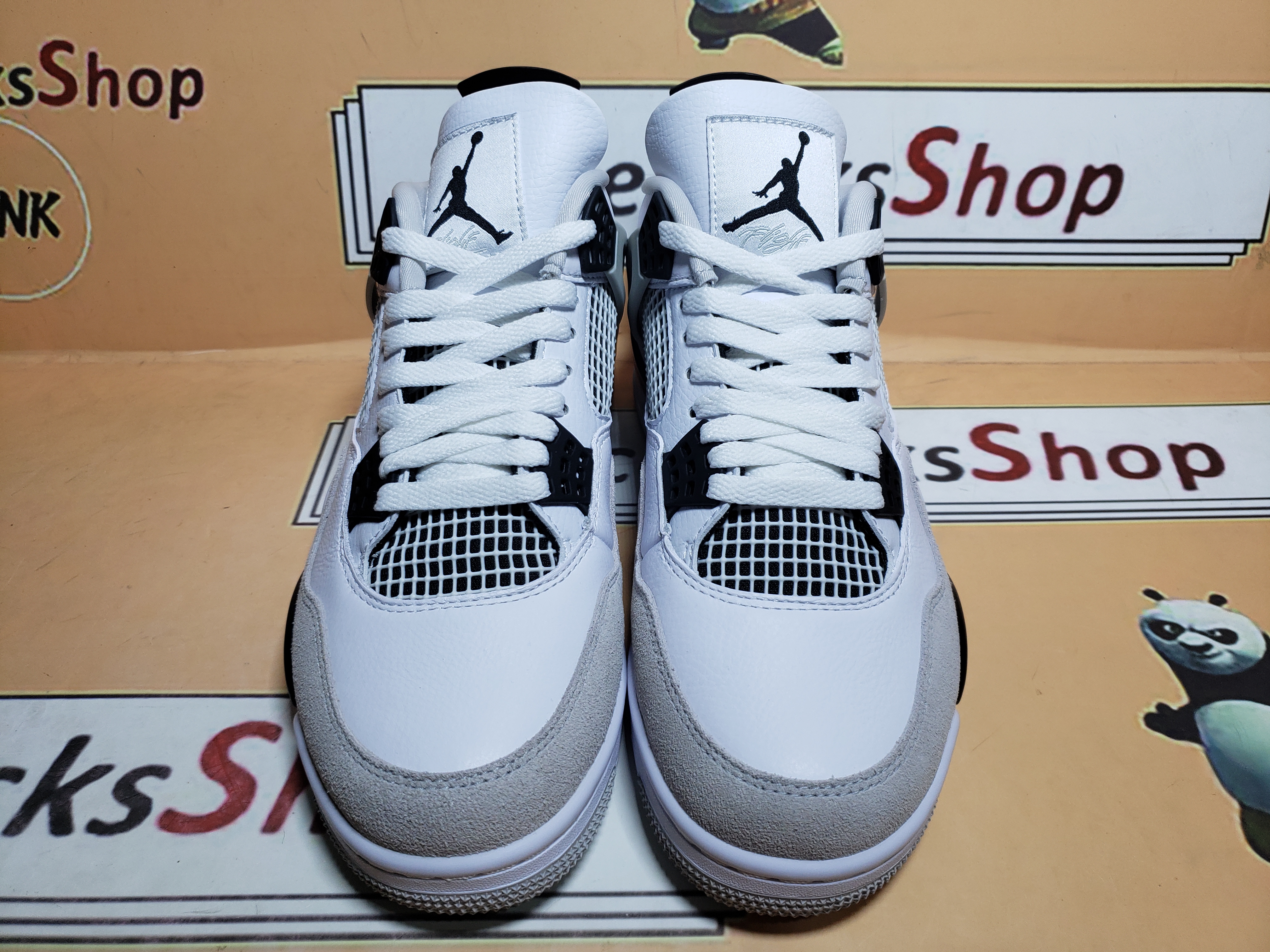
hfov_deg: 67.3
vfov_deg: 53.1
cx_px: 635
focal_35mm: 26
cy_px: 476
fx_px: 954
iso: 50
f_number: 1.5
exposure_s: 1/794
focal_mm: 4.3
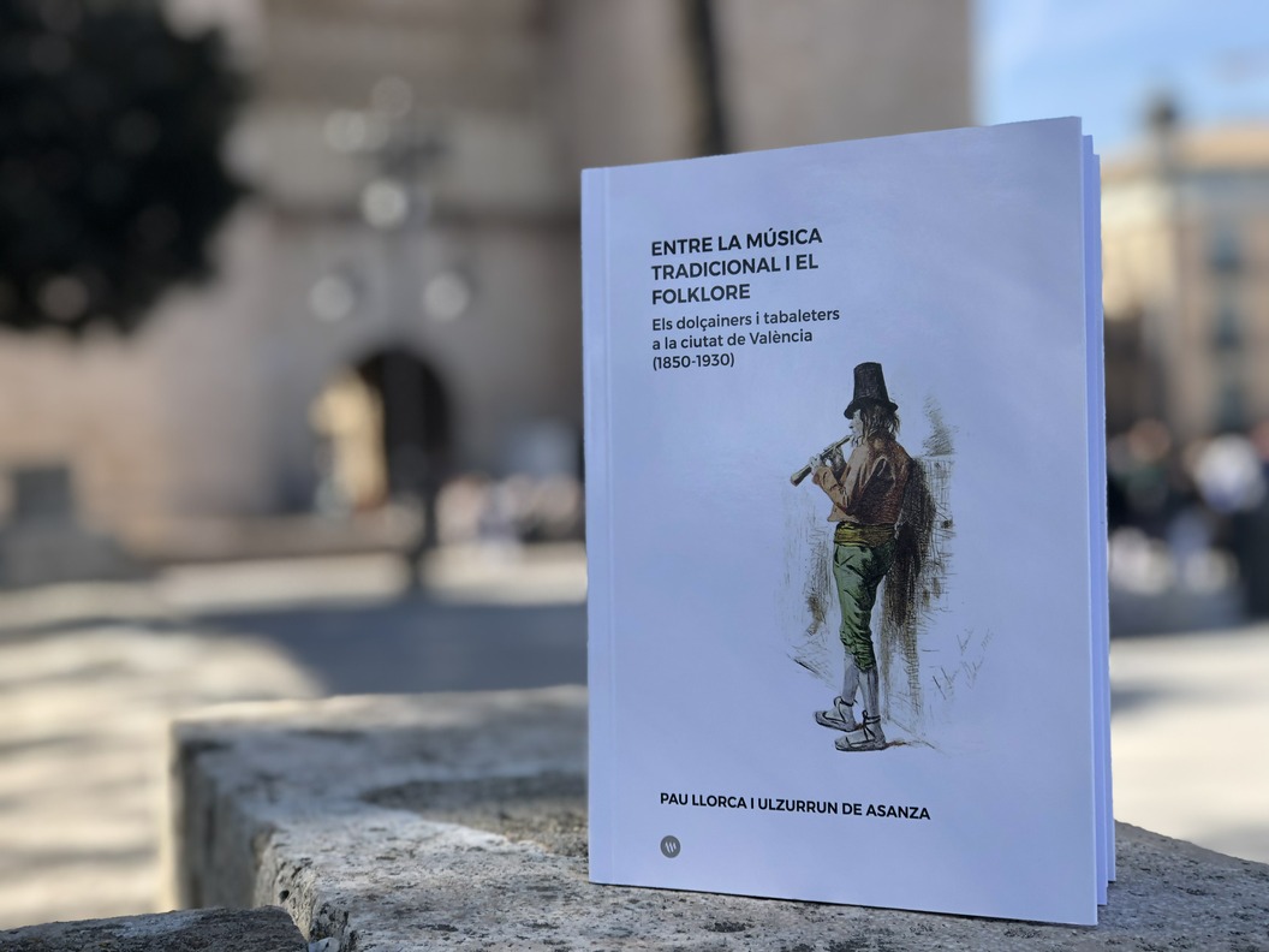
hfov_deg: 33.8
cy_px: 476
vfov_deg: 25.7
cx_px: 634
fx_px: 2090
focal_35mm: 57
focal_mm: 6.6
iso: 20
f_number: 2.8
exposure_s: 1/276
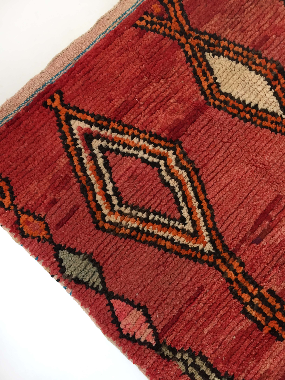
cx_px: 142
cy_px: 190
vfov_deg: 61.7
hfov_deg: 48.2
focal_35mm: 29
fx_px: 318
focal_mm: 4.15
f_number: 2.2
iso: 160
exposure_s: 1/33
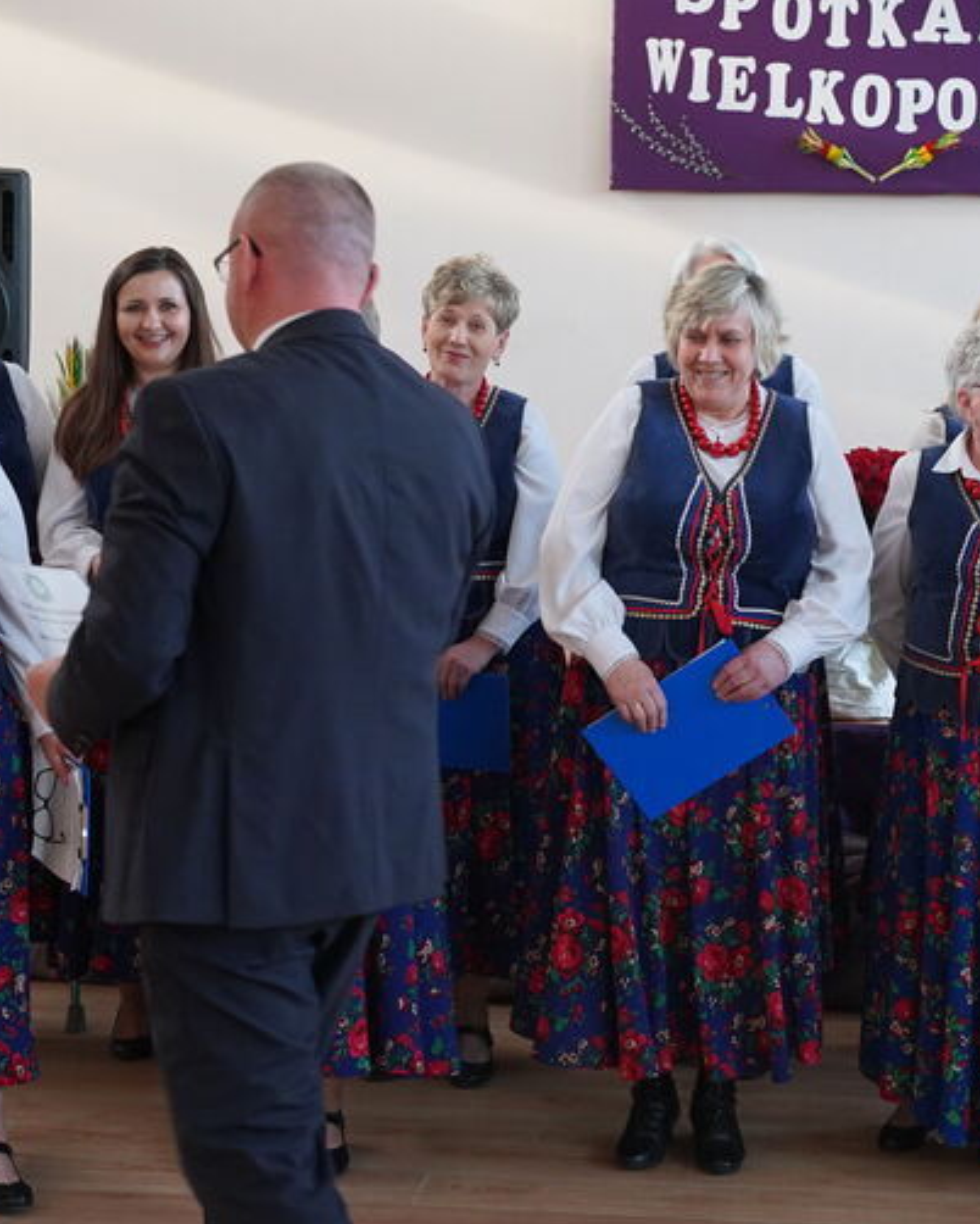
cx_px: 666
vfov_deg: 28.3
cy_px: 518
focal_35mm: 67
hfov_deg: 22.7
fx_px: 2428
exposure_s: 1/160
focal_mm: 35
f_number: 4
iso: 2500
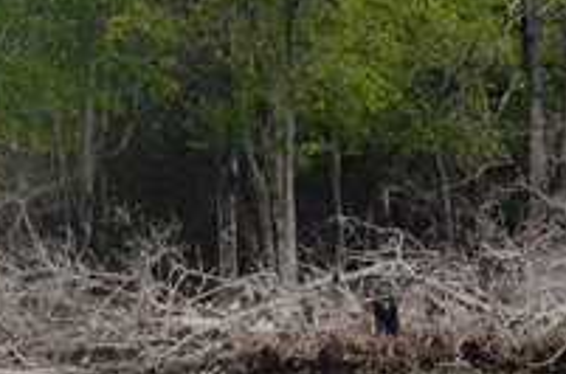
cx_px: 41
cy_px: -188
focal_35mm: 368
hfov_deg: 5.6
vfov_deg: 3.7
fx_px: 5772
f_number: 8
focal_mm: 50
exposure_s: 1/250
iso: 100
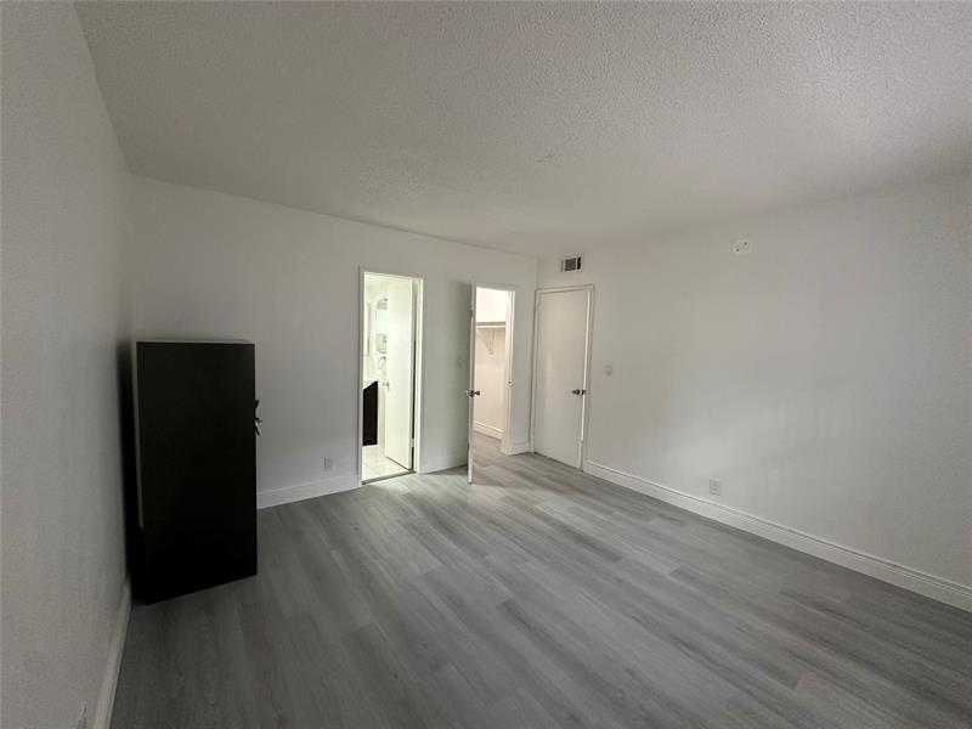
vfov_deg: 85.7
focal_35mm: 14
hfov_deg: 102.1
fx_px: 393
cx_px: 486
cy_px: 364
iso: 200
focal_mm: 2.22
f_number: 2.2
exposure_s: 1/60
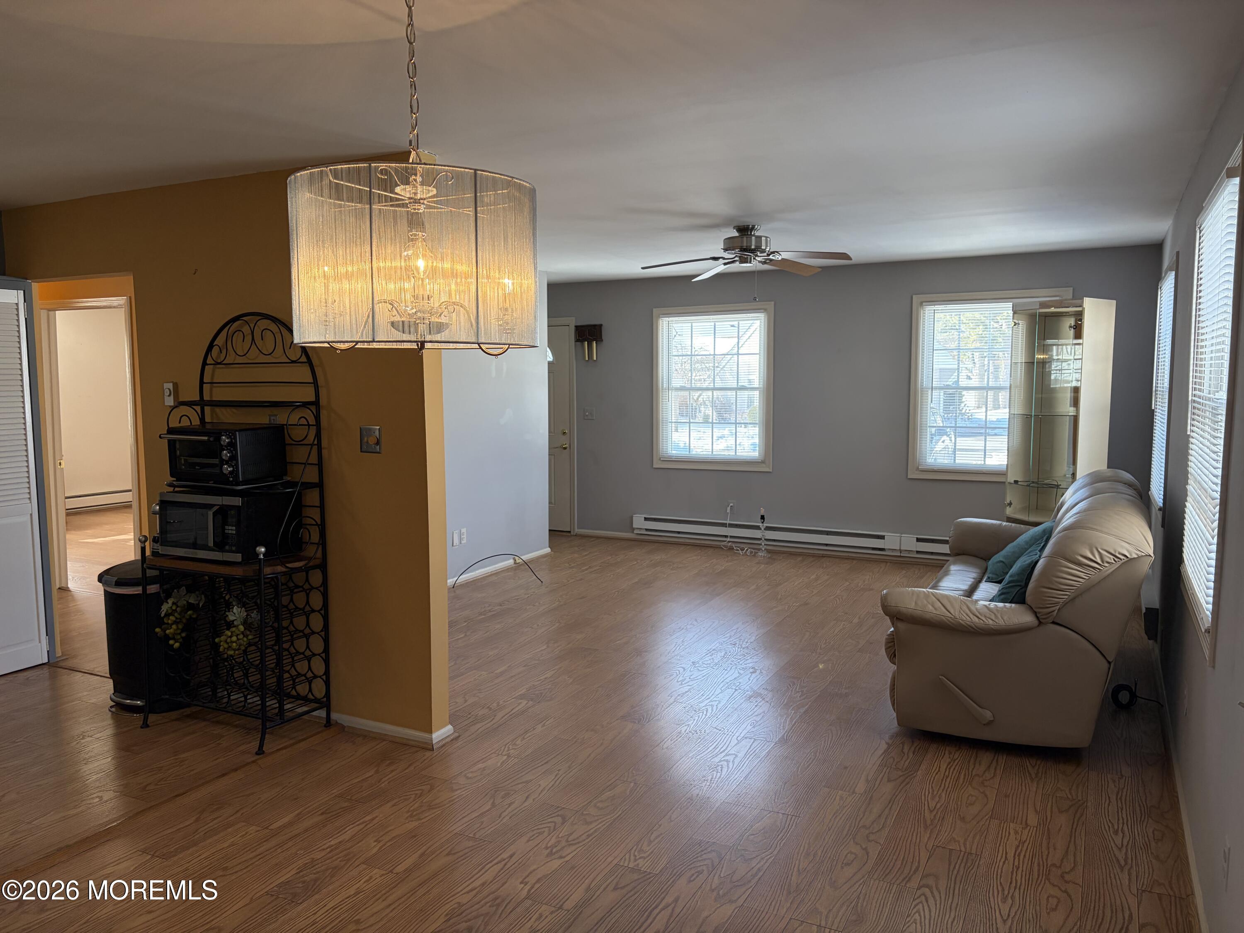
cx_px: 622
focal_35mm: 26
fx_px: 934
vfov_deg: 53.1
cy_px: 466
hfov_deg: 67.3
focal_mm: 5.96
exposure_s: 1/235
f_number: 1.6
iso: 125
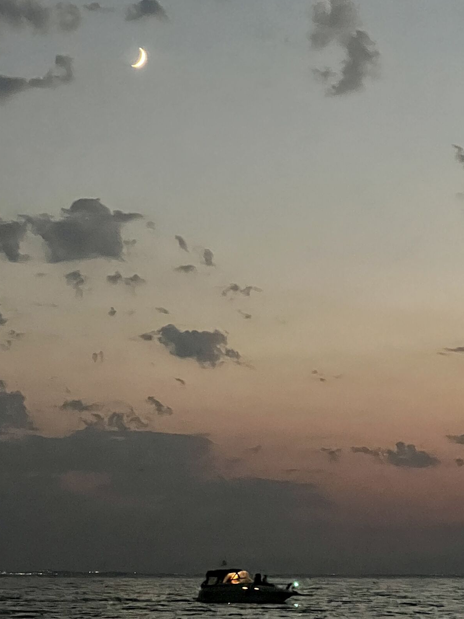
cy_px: 445
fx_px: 2073
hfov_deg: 12.8
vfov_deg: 16.9
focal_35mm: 116
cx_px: 183
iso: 2000
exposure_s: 1/15
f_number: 2.8
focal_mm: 9
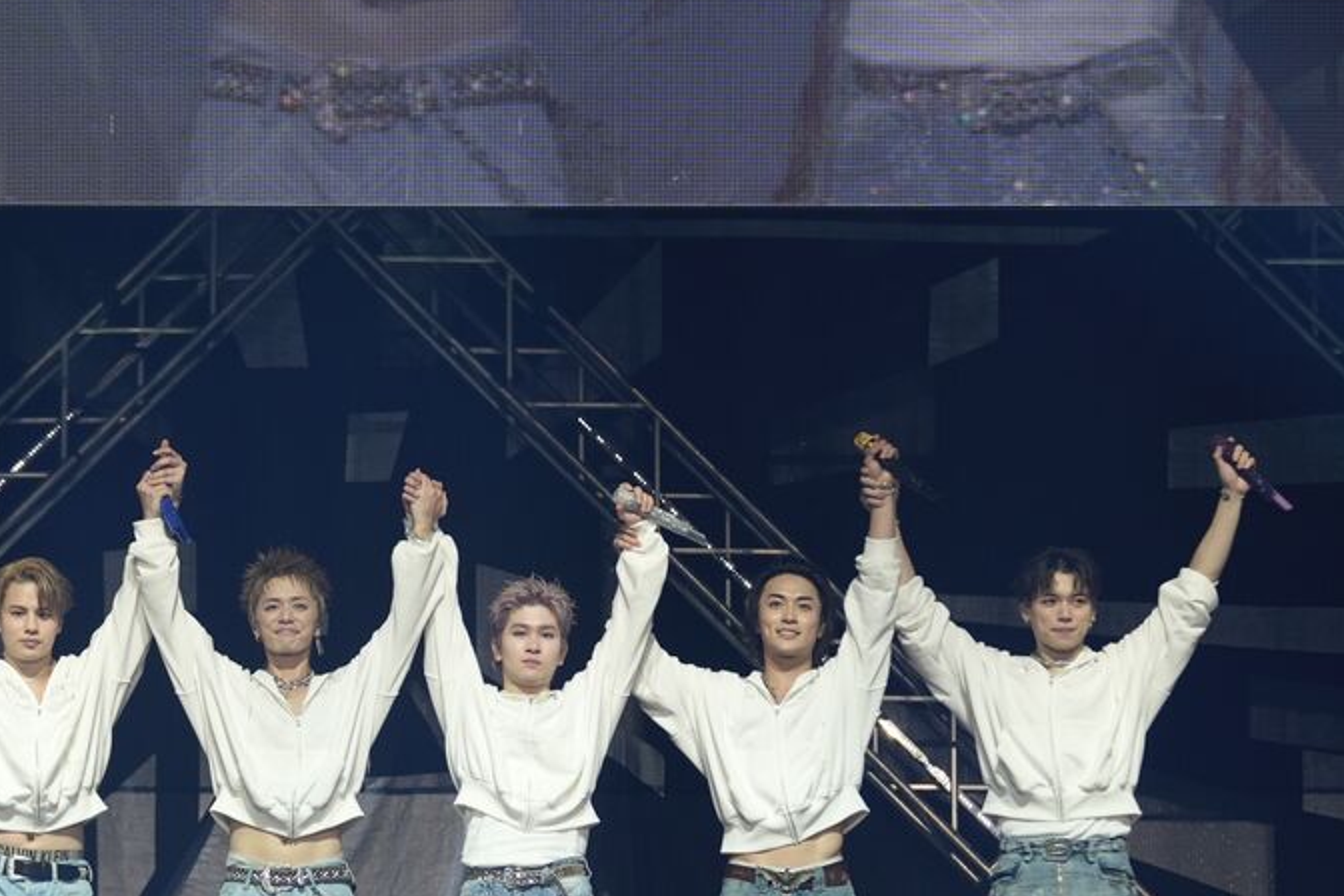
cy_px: 823
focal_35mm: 263
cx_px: 246
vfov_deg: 5.2
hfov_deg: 7.8
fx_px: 9818
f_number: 2.8
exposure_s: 1/500
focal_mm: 138
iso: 200
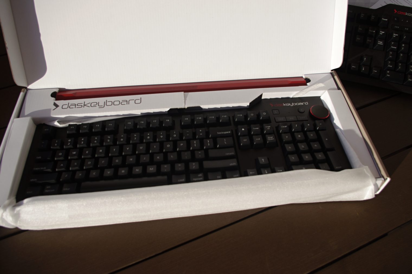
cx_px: 206
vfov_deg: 43.5
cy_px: 137
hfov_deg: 62.0
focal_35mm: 30
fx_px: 343
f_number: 5.6
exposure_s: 1/800
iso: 200
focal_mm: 20
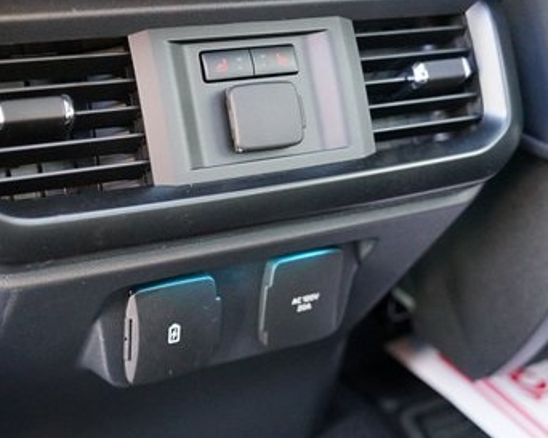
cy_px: 206
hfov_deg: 32.4
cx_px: 228
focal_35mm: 58
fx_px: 940
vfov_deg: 26.2
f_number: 3.2
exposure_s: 1/160
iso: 5000
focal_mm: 33
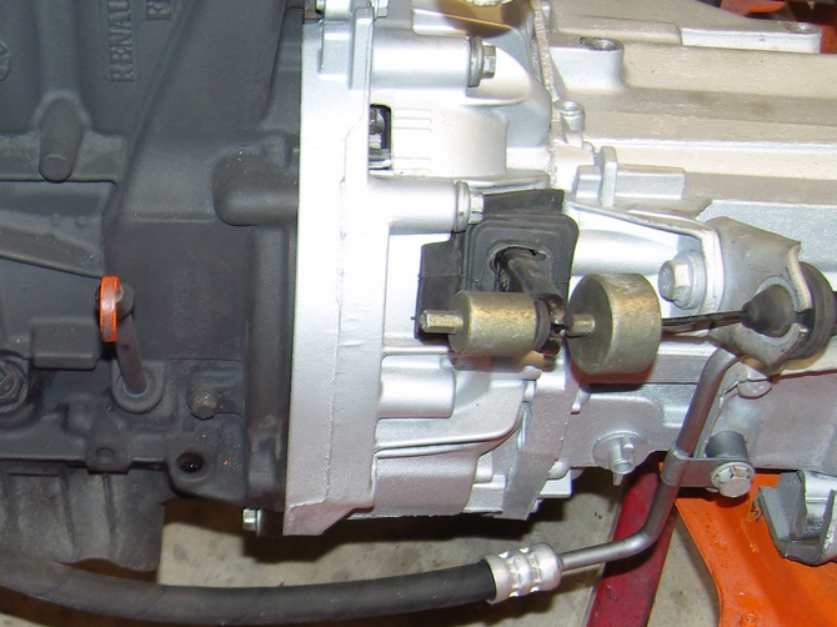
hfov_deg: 28.6
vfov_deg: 22.4
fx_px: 1571
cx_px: 67
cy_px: 475
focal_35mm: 65
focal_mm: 7.3
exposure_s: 1/40
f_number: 2.8
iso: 100
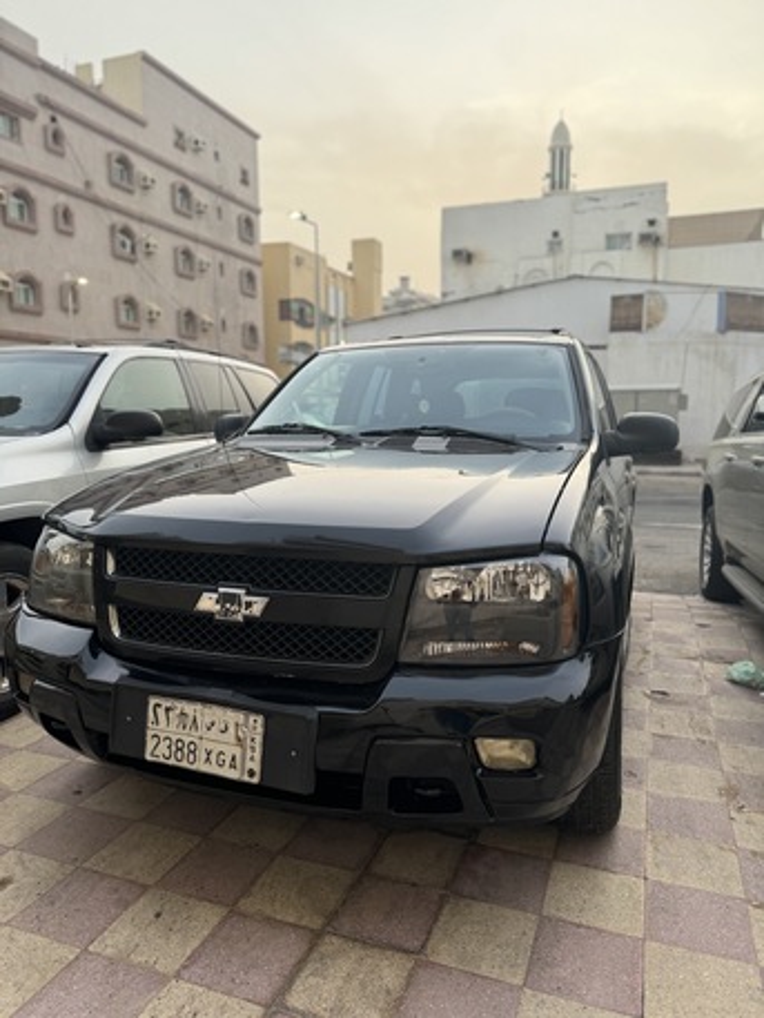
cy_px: 509
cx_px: 382
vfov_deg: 71.6
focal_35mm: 24
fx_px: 706
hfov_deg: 56.8
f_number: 1.78
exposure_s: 1/121
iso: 125
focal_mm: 6.76
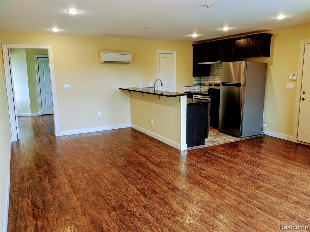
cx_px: 155
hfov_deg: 65.3
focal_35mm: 27
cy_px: 116
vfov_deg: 51.4
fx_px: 242
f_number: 1.8
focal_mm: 4.44
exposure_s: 1/122
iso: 152
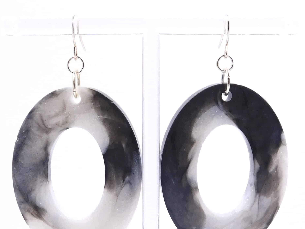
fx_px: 361
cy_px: 152
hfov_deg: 45.8
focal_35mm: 41
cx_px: 152
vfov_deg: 34.8
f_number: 3.2
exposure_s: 1/250
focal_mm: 5.3
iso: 125
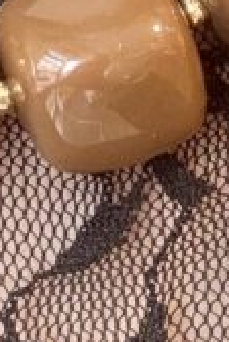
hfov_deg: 7.2
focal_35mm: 191
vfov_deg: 10.0
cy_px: -319
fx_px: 1815
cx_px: -29
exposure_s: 1/100
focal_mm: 2.69
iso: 80
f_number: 1.9
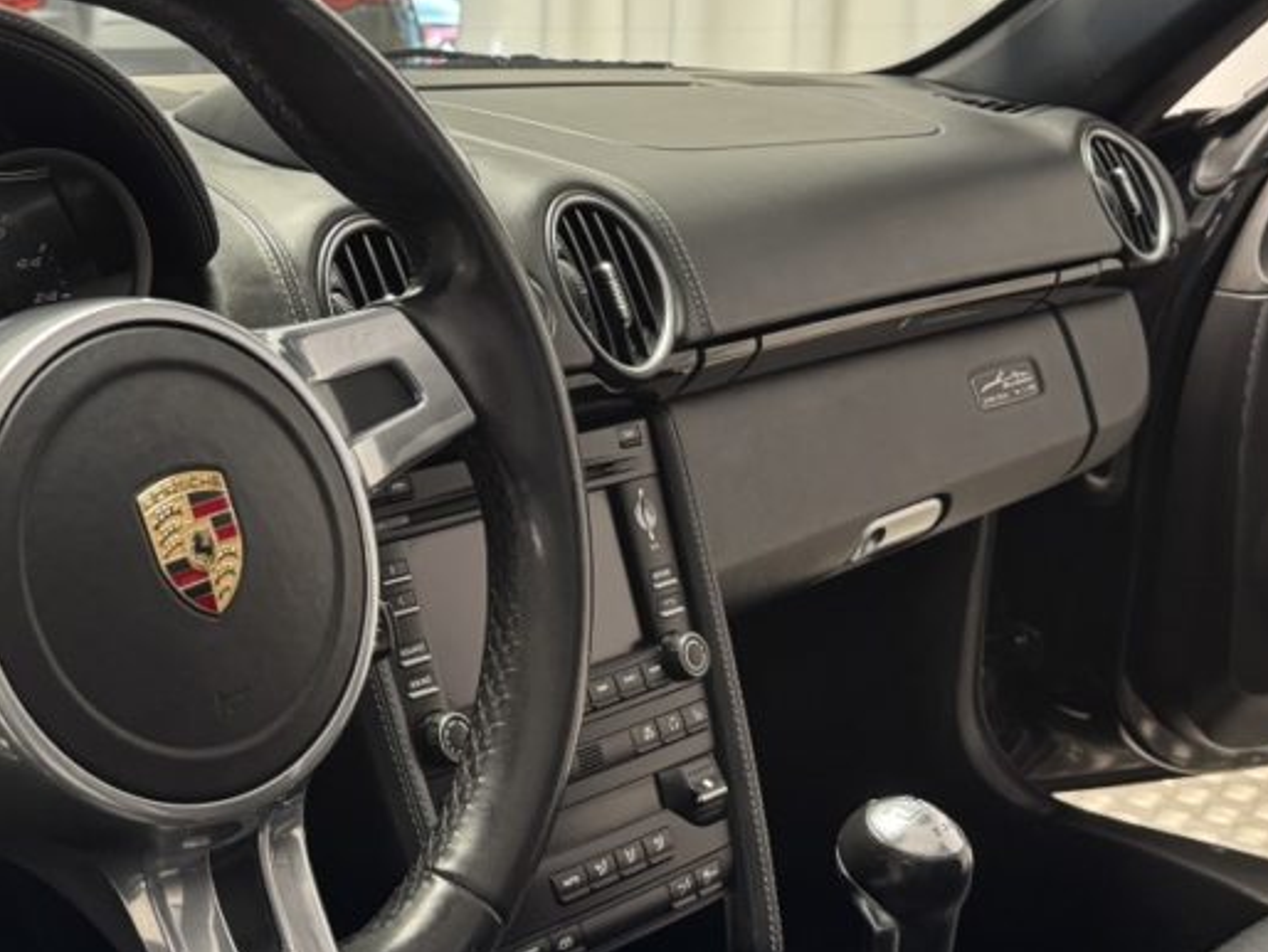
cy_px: 419
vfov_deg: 26.1
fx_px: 2052
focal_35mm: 56
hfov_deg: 33.5
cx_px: 294
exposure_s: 1/50
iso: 400
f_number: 1.78
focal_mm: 6.76
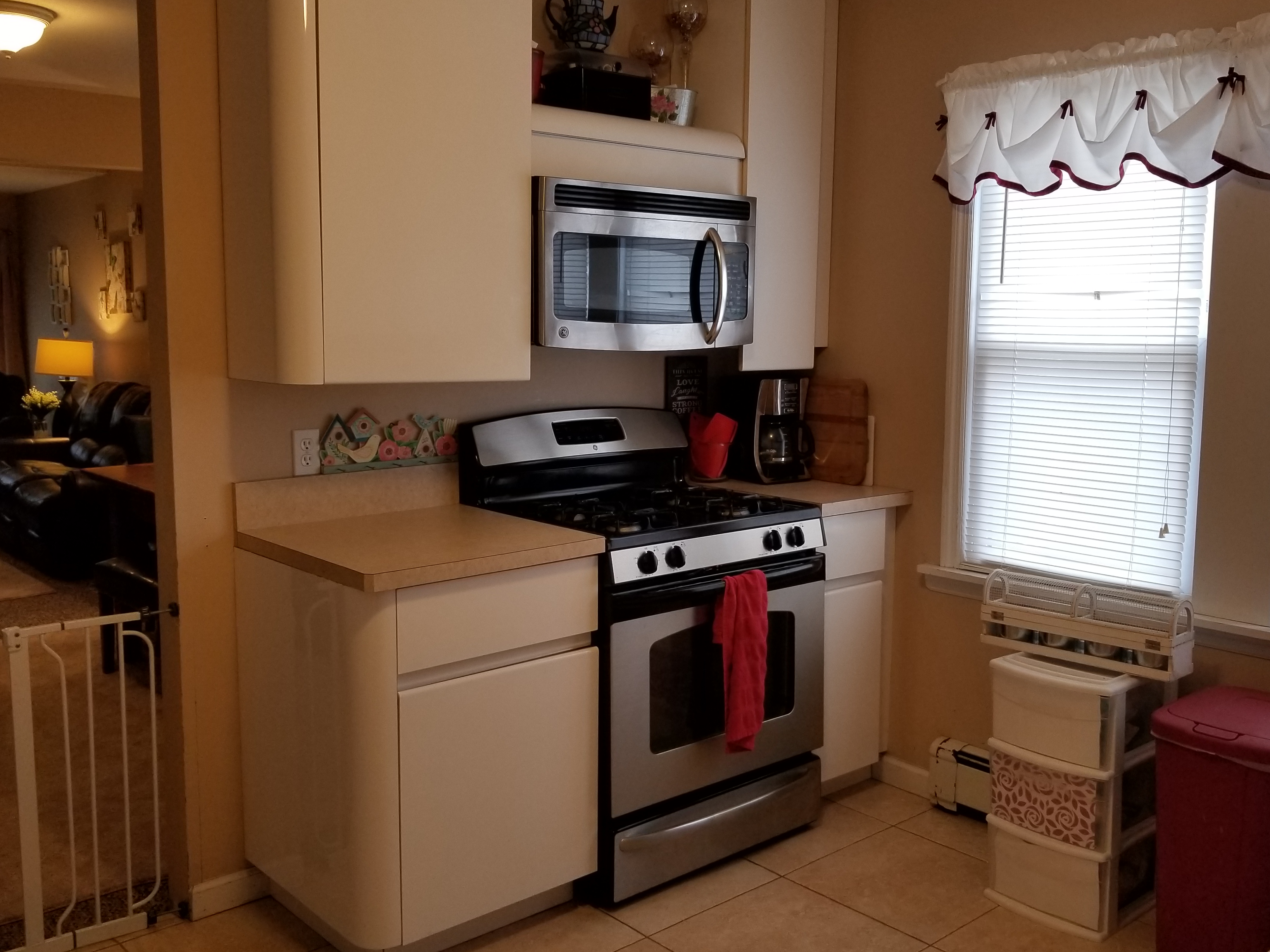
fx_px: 1174
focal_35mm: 32
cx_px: 656
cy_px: 441
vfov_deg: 44.1
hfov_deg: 56.8
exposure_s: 1/120
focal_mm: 4.3
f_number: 1.7
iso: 100
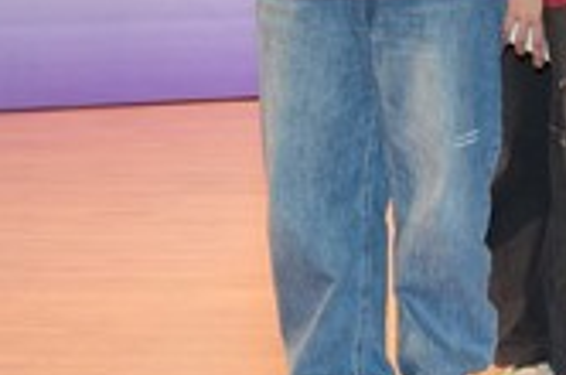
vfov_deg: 5.7
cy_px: -418
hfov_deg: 7.1
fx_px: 3641
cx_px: 2097
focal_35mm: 232
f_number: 4
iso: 500
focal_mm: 30
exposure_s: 1/60
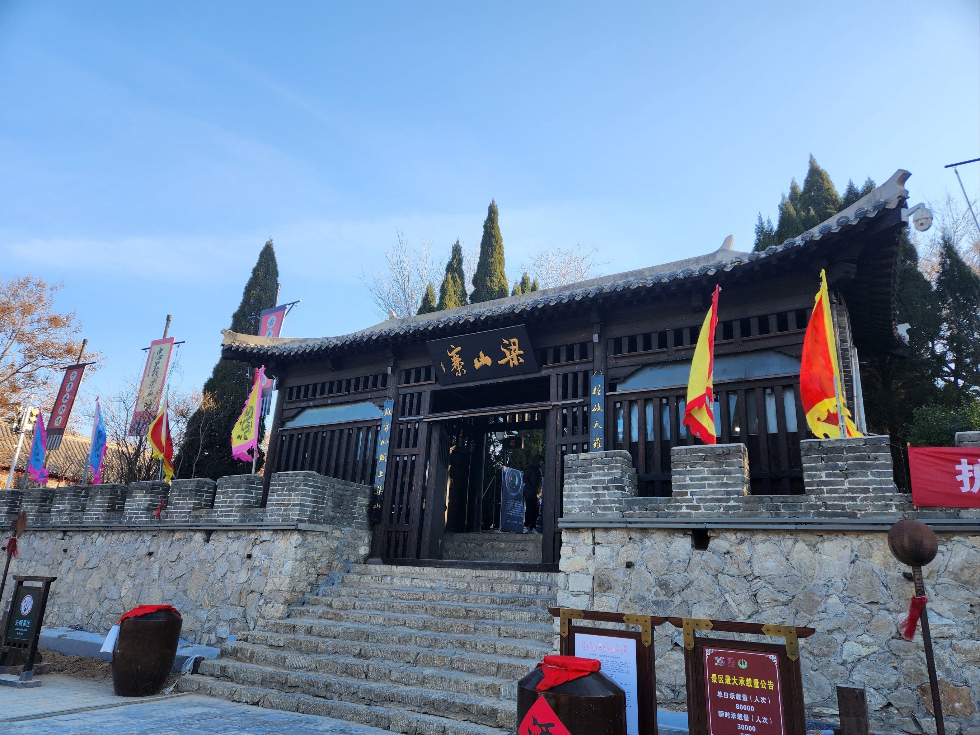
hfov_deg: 73.9
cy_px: 368
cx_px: 490
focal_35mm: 23
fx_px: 651
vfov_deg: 58.9
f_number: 1.8
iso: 20
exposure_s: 1/476
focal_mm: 5.4
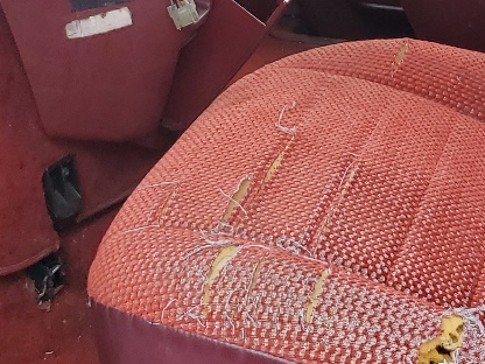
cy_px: -94
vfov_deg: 14.3
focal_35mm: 100
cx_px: 239
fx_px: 1401
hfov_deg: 19.6
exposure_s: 1/833
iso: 50
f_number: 1.5
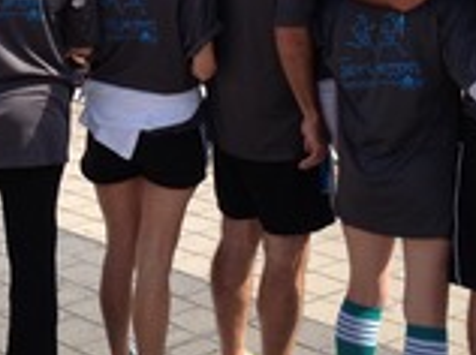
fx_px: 1373
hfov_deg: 19.3
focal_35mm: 100
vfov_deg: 14.6
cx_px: 54
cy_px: 21
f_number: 2.4
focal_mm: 4.28
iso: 64
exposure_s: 1/951
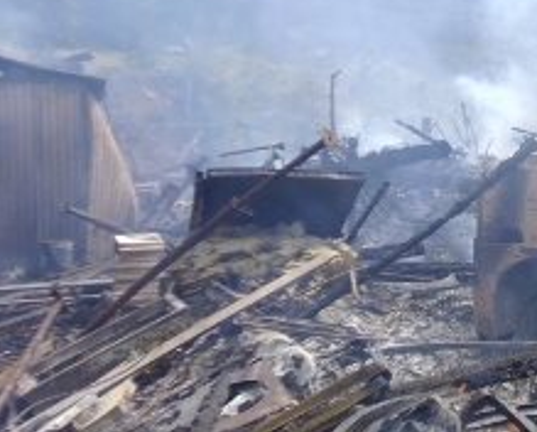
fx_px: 1178
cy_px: 160
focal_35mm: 74
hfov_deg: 22.3
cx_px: 743
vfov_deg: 20.7
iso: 100
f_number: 7.9
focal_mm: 4.7
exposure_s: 1/200
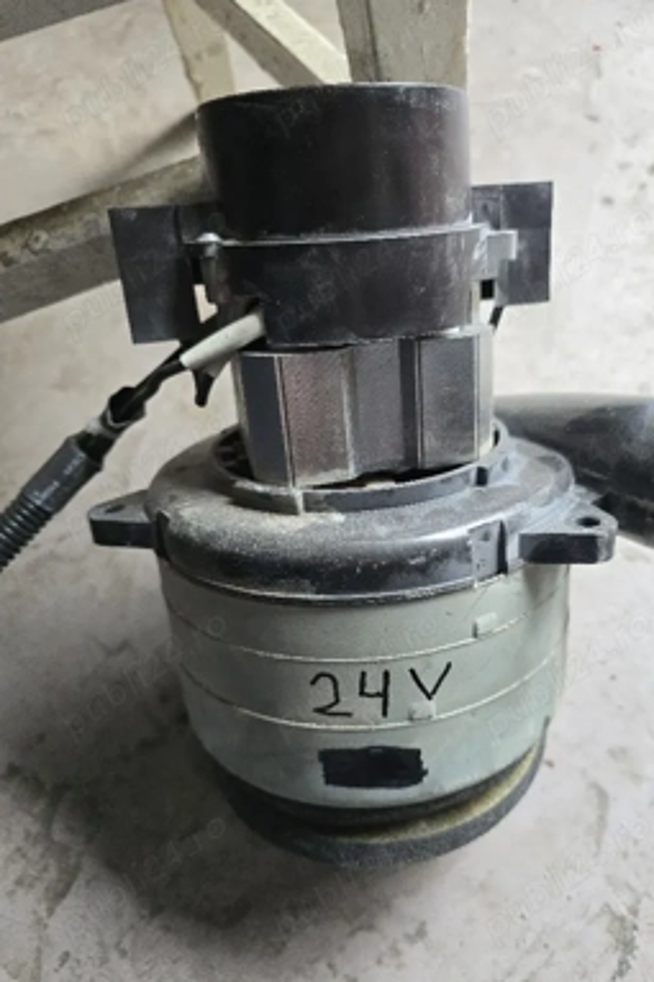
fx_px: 682
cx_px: 382
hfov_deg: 51.0
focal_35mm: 25
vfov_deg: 71.5
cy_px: 497
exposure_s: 1/101
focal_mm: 6.3
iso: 125
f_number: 1.7
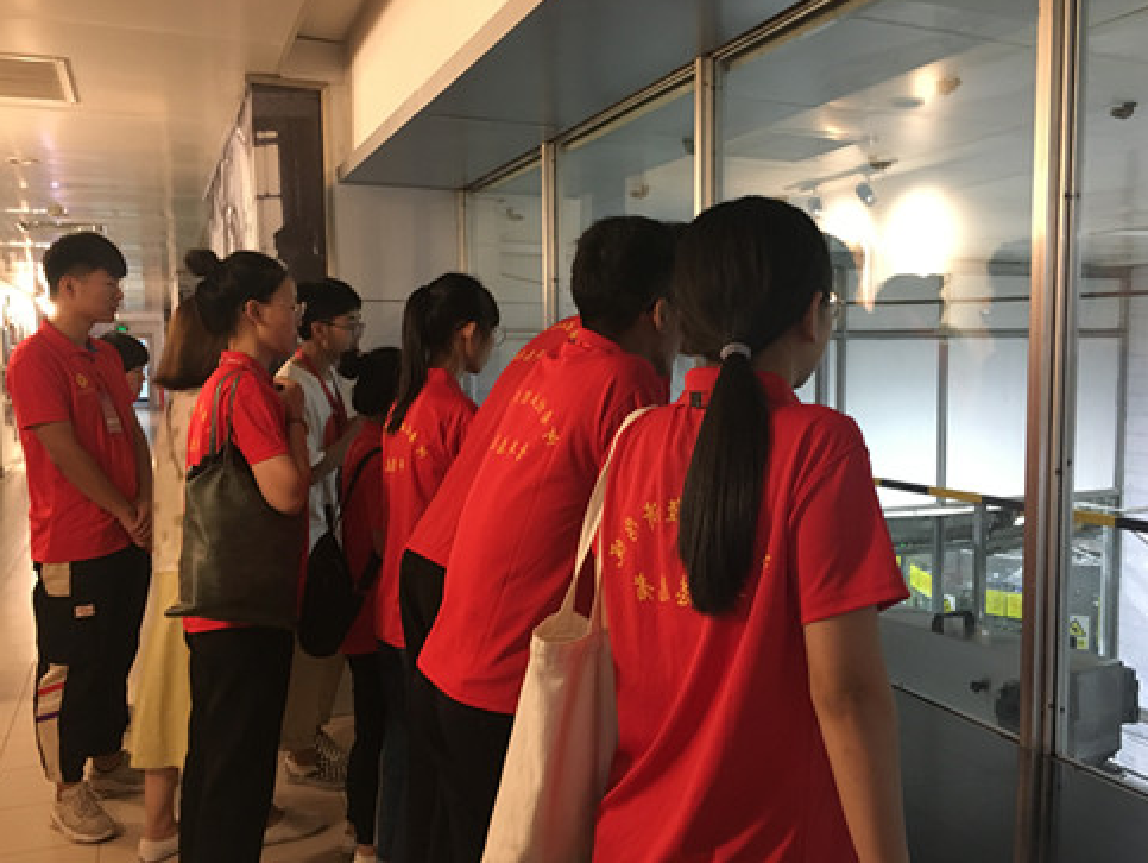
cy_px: 434
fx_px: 996
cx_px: 587
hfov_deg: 59.9
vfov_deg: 46.9
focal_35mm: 30
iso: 200
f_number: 2.2
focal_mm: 4.15
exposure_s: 1/20
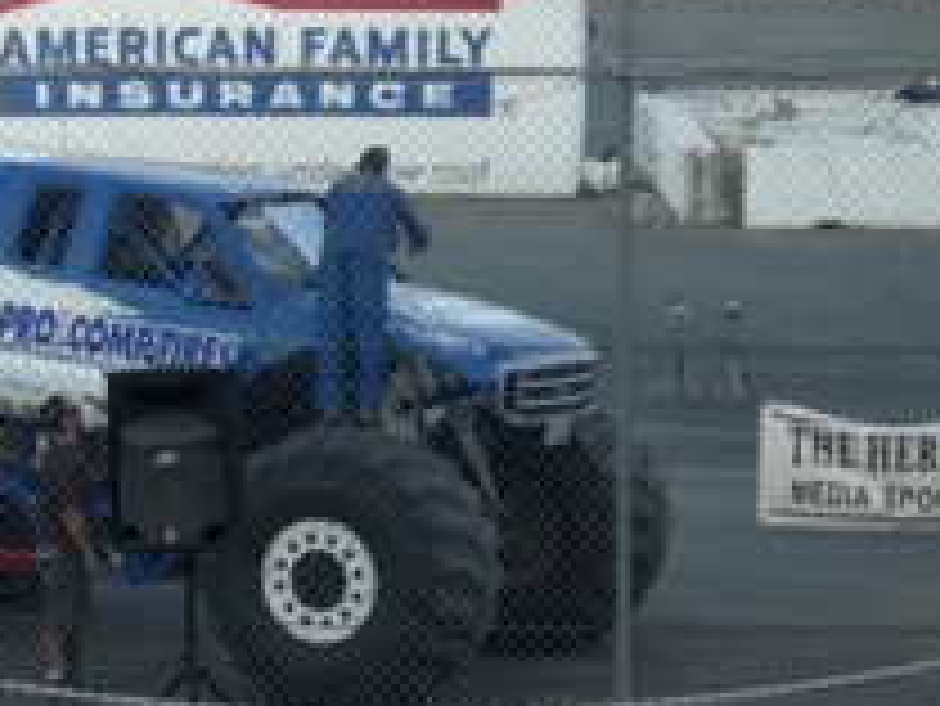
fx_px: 5325
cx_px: 270
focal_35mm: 196
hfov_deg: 10.1
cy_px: 225
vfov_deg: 7.6
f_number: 5.4
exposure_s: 1/80
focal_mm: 18.9
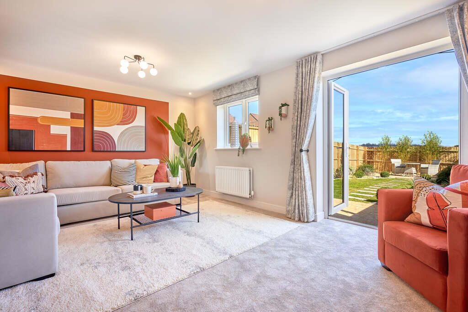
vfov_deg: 73.7
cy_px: 156
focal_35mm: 16
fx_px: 208
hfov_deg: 96.8
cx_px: 234
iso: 100
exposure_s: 1/2.5
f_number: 14
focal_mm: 16
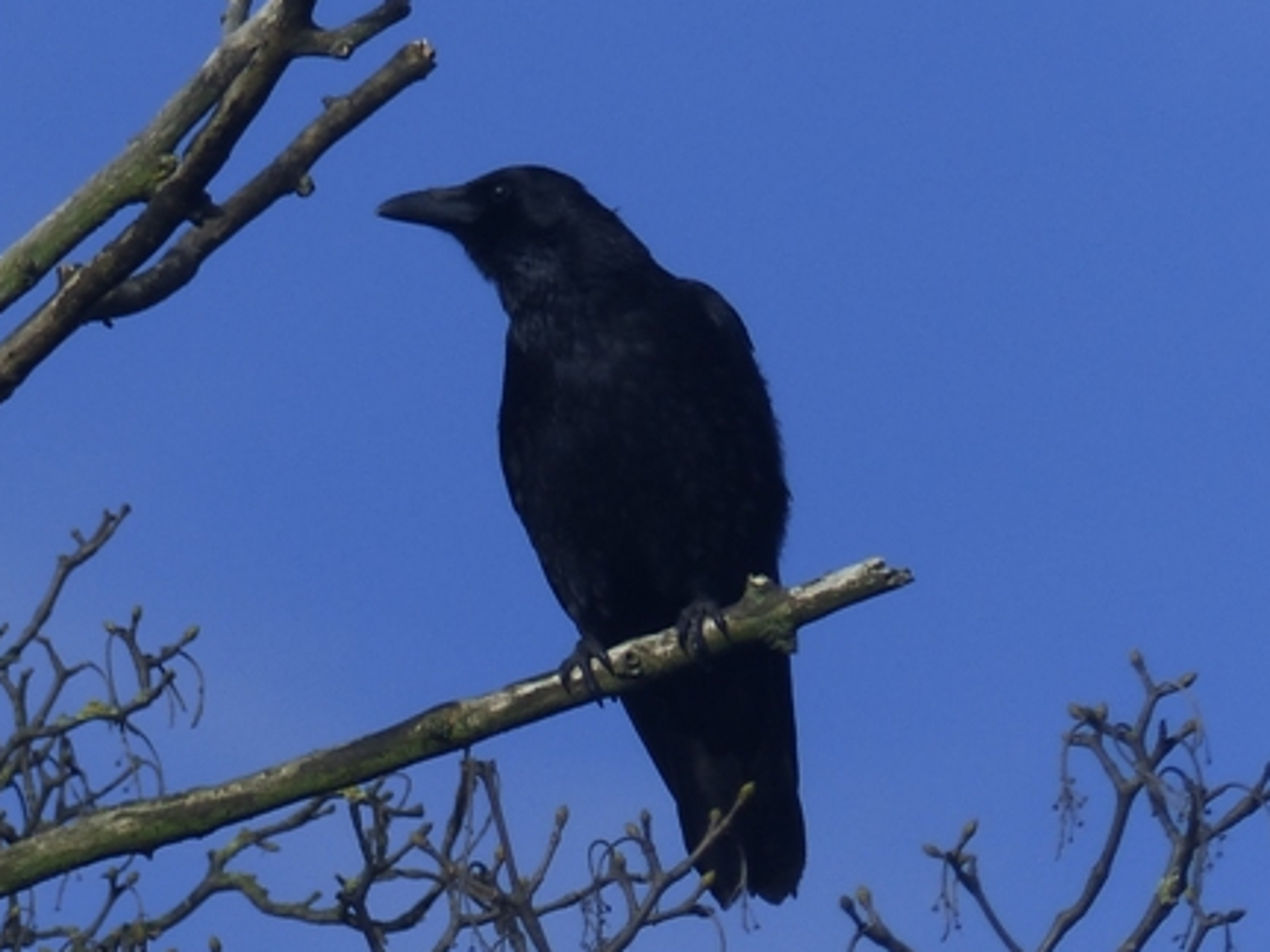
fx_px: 65195
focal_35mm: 1777
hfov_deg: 1.1
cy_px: 420
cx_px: 420
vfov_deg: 0.8
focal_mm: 108
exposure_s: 1/800
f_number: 4
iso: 100
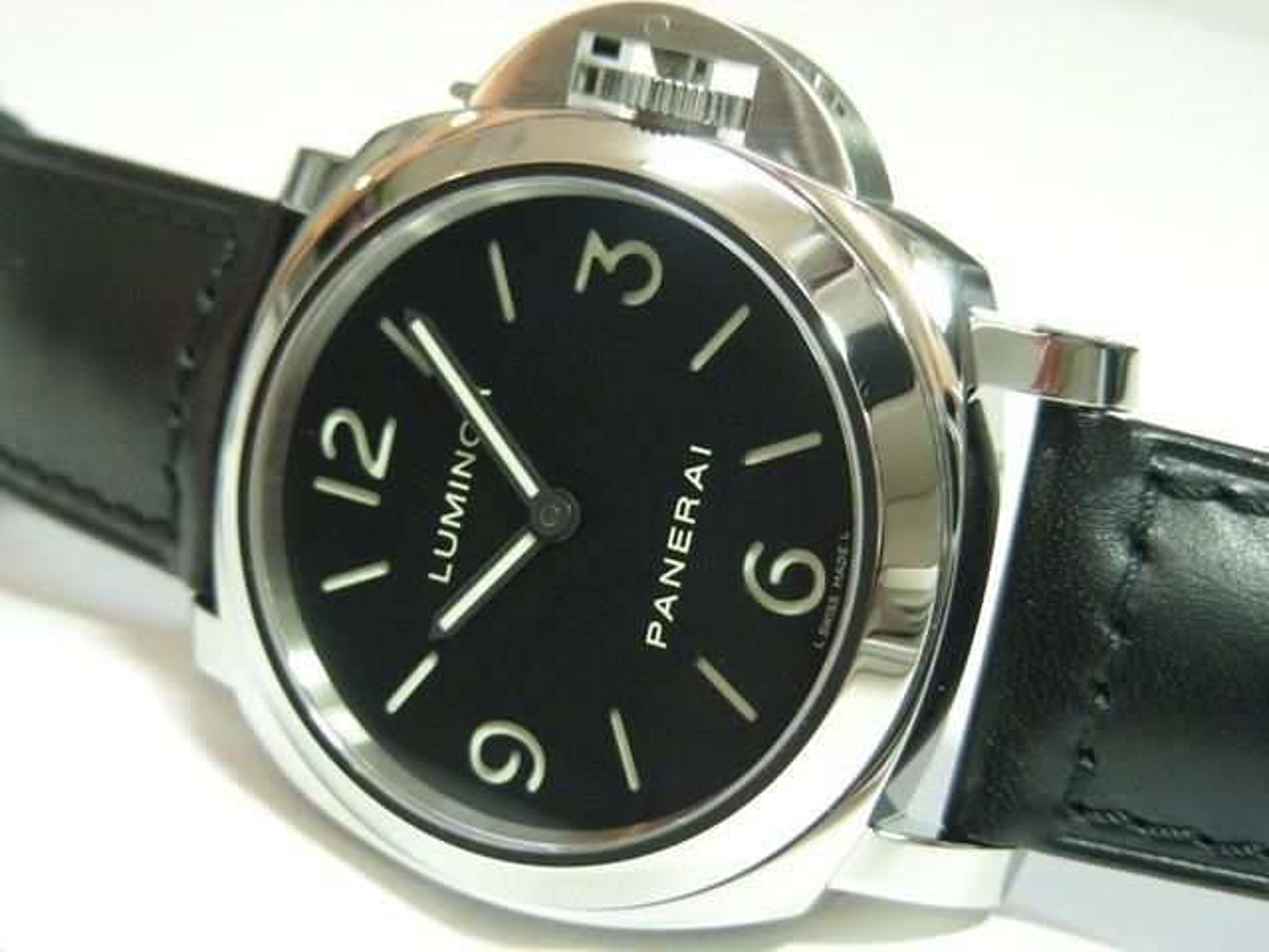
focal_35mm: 79
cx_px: 634
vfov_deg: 18.7
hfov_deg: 24.7
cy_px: 476
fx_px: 2896
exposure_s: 1/17.3
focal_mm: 13.2
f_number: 3.5
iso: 200
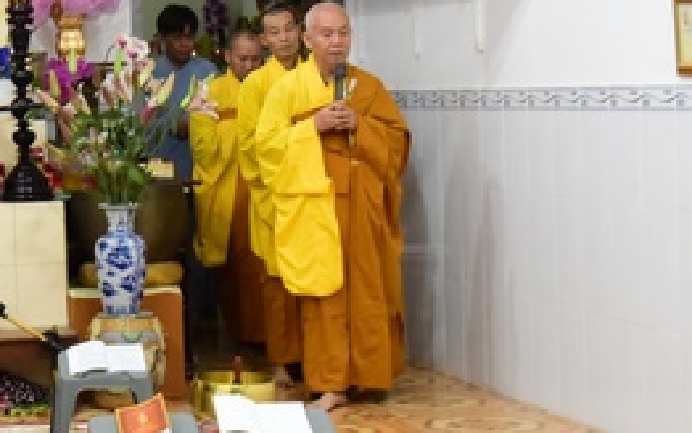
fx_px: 1906
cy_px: 143
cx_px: -111
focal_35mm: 101
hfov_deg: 19.5
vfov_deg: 12.9
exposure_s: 1/80
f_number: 8
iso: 8000
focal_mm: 40
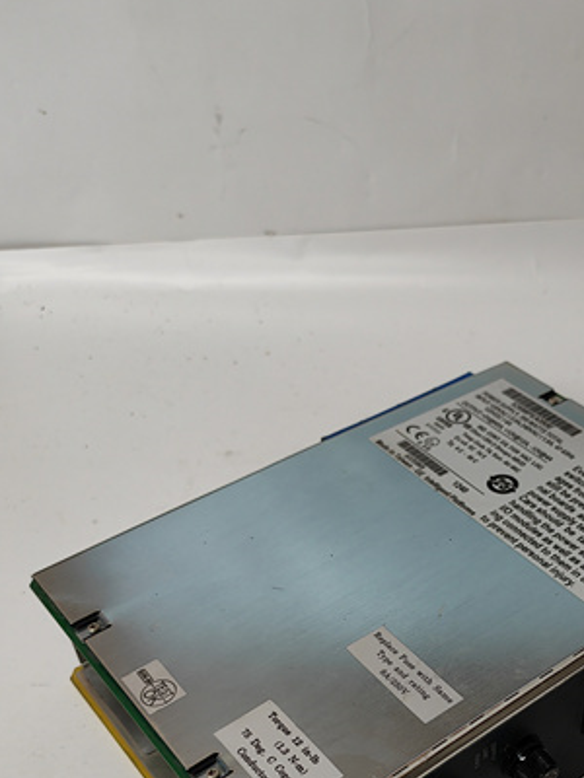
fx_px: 1012
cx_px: 448
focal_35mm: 45
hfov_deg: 31.5
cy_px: 619
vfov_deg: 40.4
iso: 500
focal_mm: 6.12
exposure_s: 1/100
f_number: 1.9
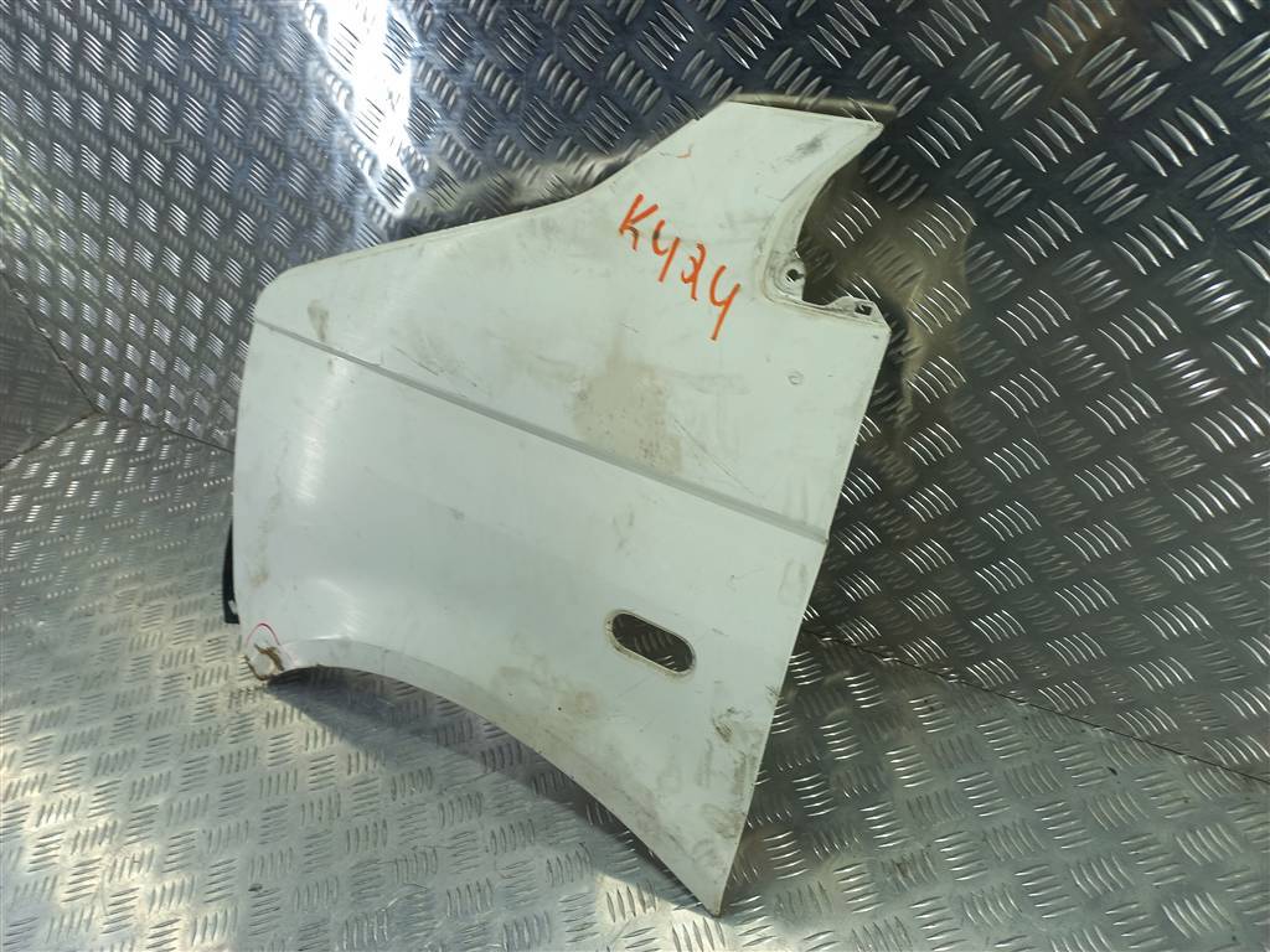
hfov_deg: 69.4
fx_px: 917
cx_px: 635
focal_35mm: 25
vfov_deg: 54.9
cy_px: 476
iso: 40
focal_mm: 4.6
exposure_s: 1/50
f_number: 1.8
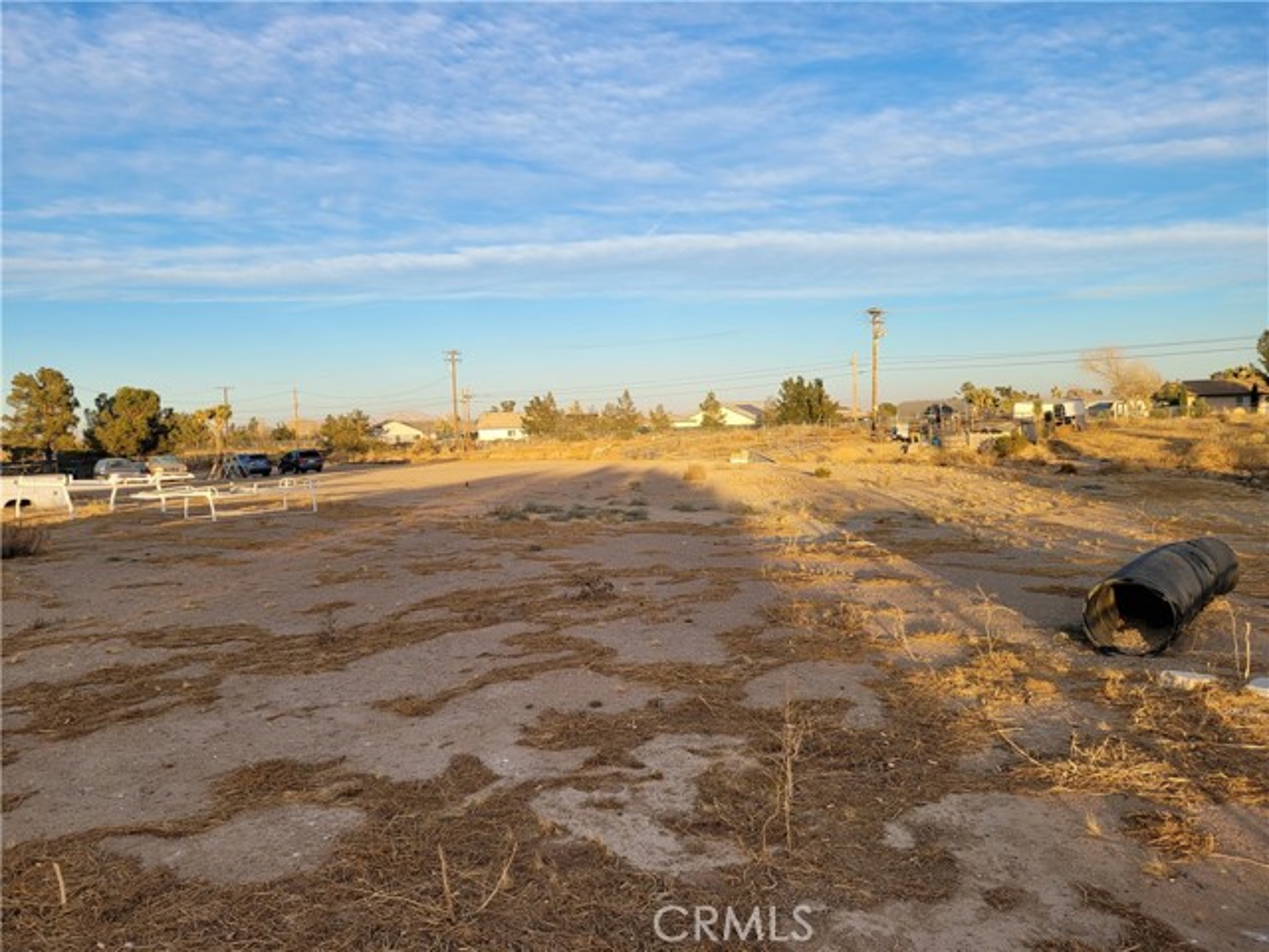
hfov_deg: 67.3
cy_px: 476
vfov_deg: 53.1
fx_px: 953
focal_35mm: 26
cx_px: 634
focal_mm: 5.4
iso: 40
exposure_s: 1/986
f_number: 1.8
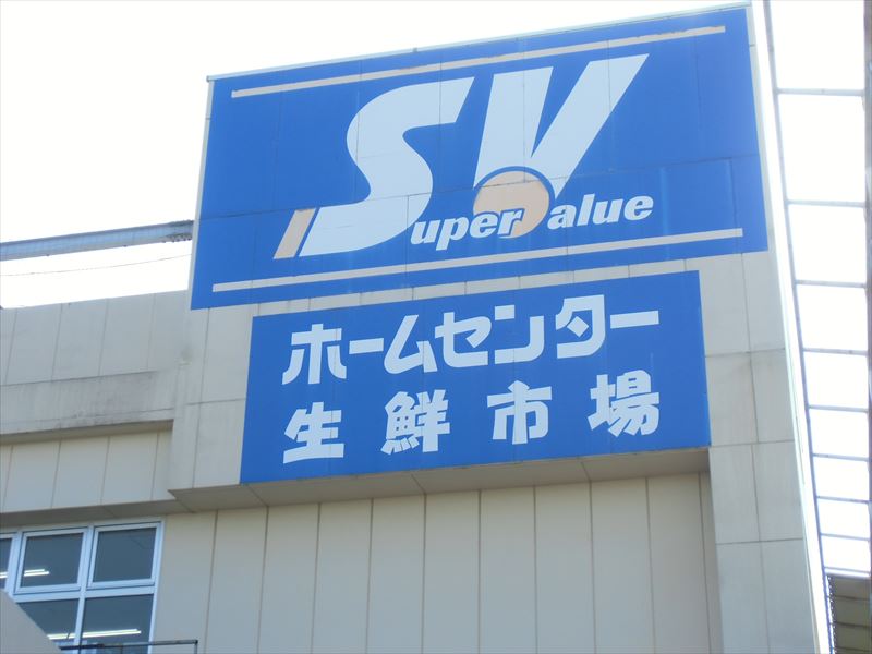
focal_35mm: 63
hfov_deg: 30.7
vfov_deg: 23.3
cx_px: 436
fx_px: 1587
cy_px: 327
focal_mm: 11.17
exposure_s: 1/160
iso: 64
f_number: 4.6
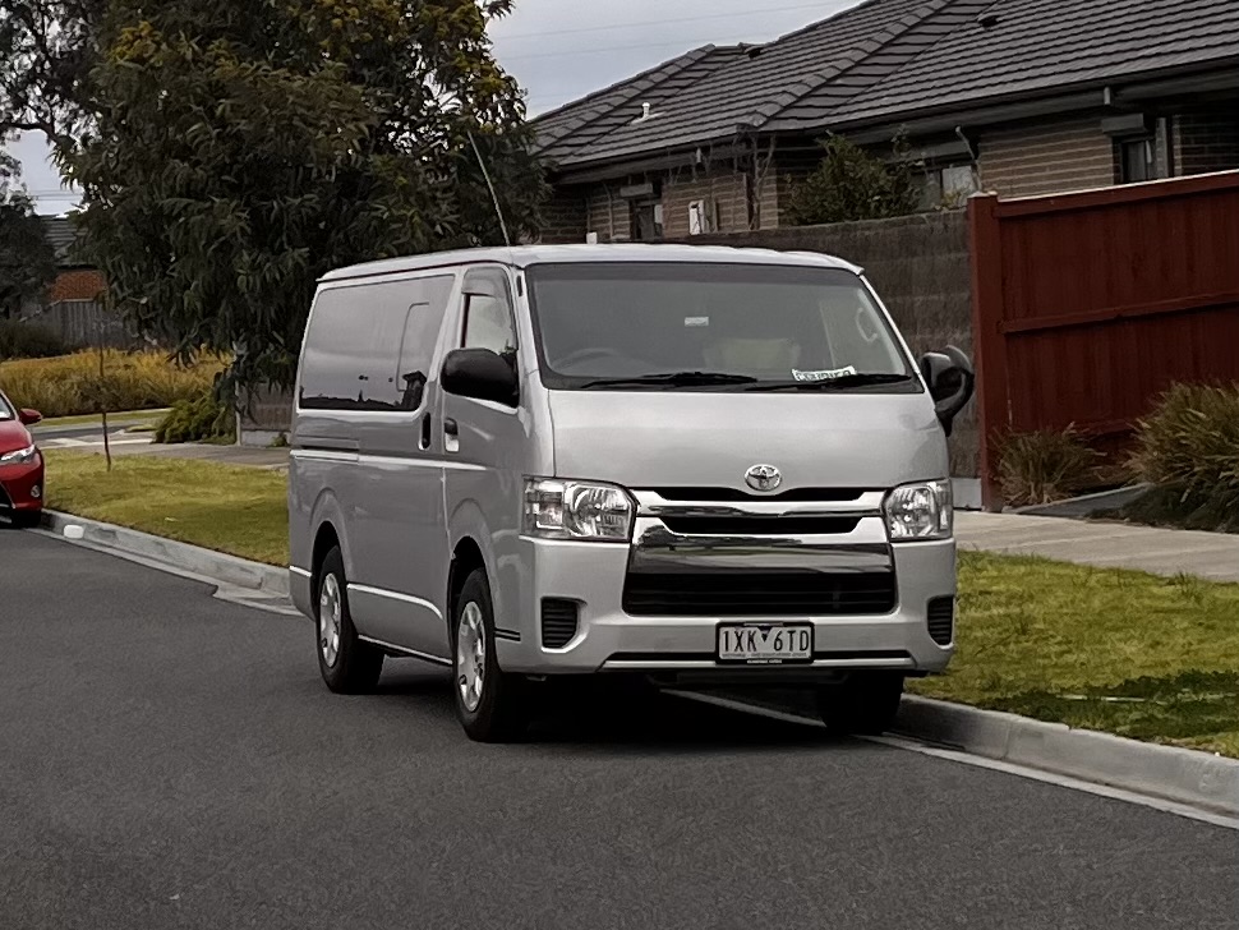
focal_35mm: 26
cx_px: 620
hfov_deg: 67.3
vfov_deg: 53.1
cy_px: 465
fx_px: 931
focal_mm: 5.7
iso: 50
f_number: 1.5
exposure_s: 1/4831
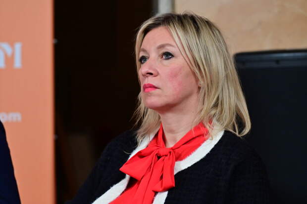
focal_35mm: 210
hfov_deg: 9.8
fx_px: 1790
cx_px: 154
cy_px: 102
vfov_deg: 6.5
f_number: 5.6
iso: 4000
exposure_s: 1/60
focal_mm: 210
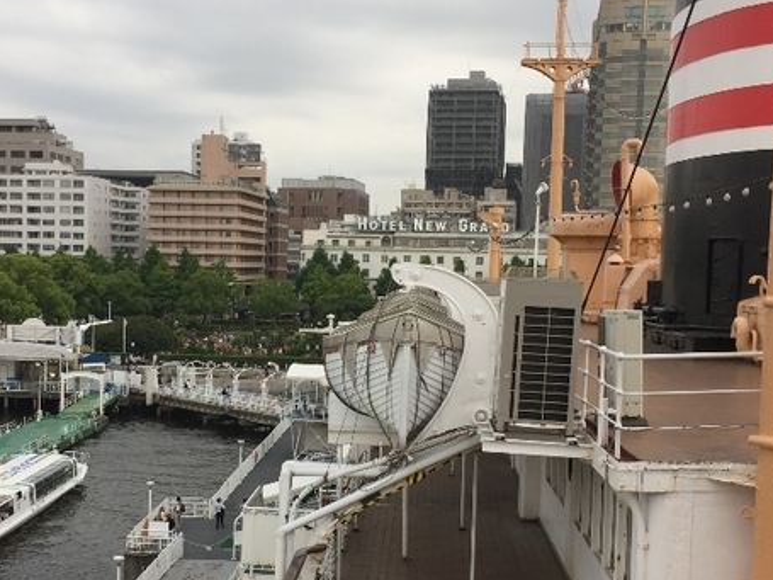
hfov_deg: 37.4
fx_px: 1139
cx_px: 323
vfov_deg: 28.4
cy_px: 361
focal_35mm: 51
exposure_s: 1/430
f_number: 2.2
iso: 32
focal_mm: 4.15
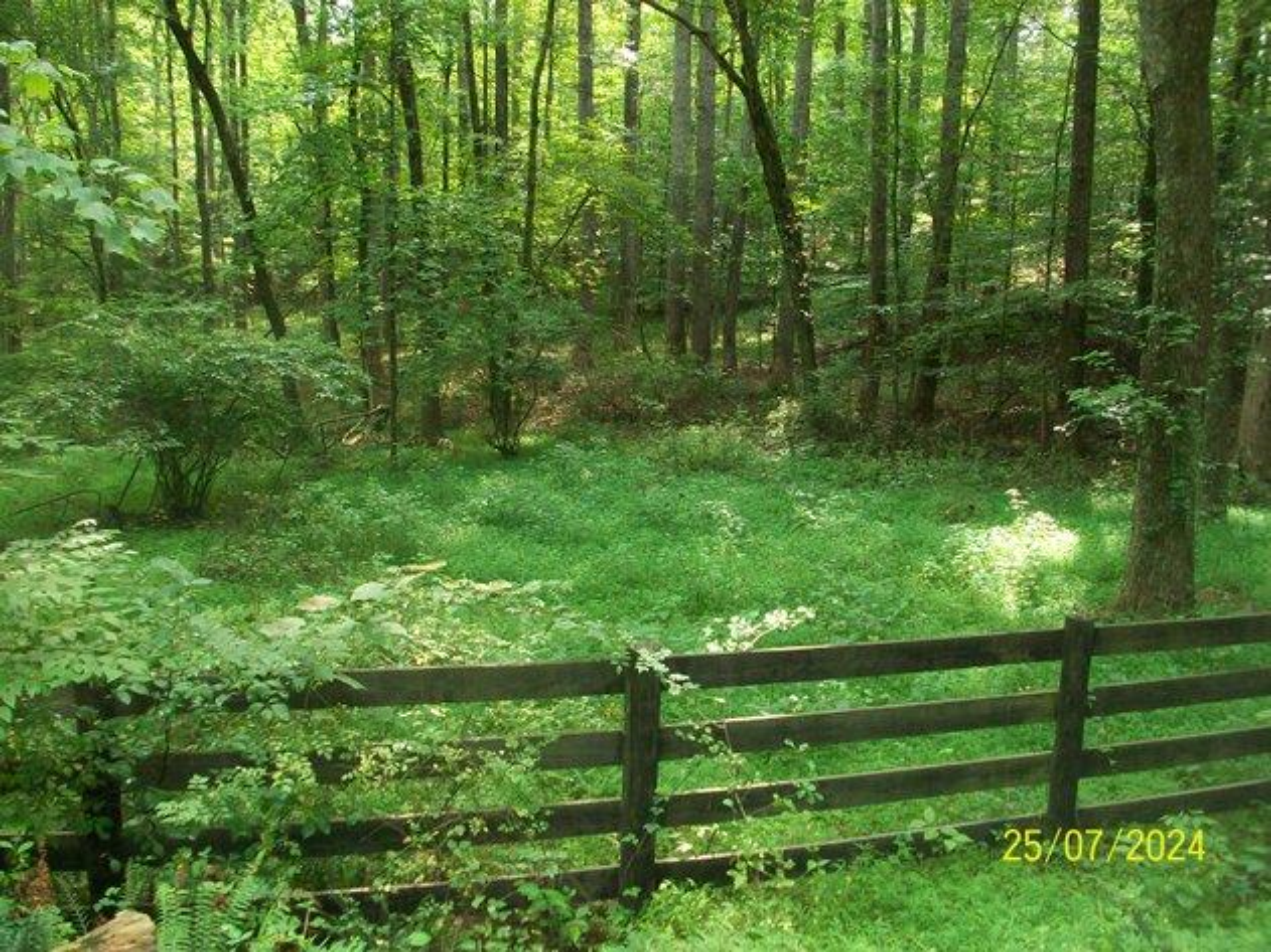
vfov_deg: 41.8
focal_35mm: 34
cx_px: 636
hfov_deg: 54.0
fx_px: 1248
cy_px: 476
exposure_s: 1/100
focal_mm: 5.7
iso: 160
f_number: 2.8
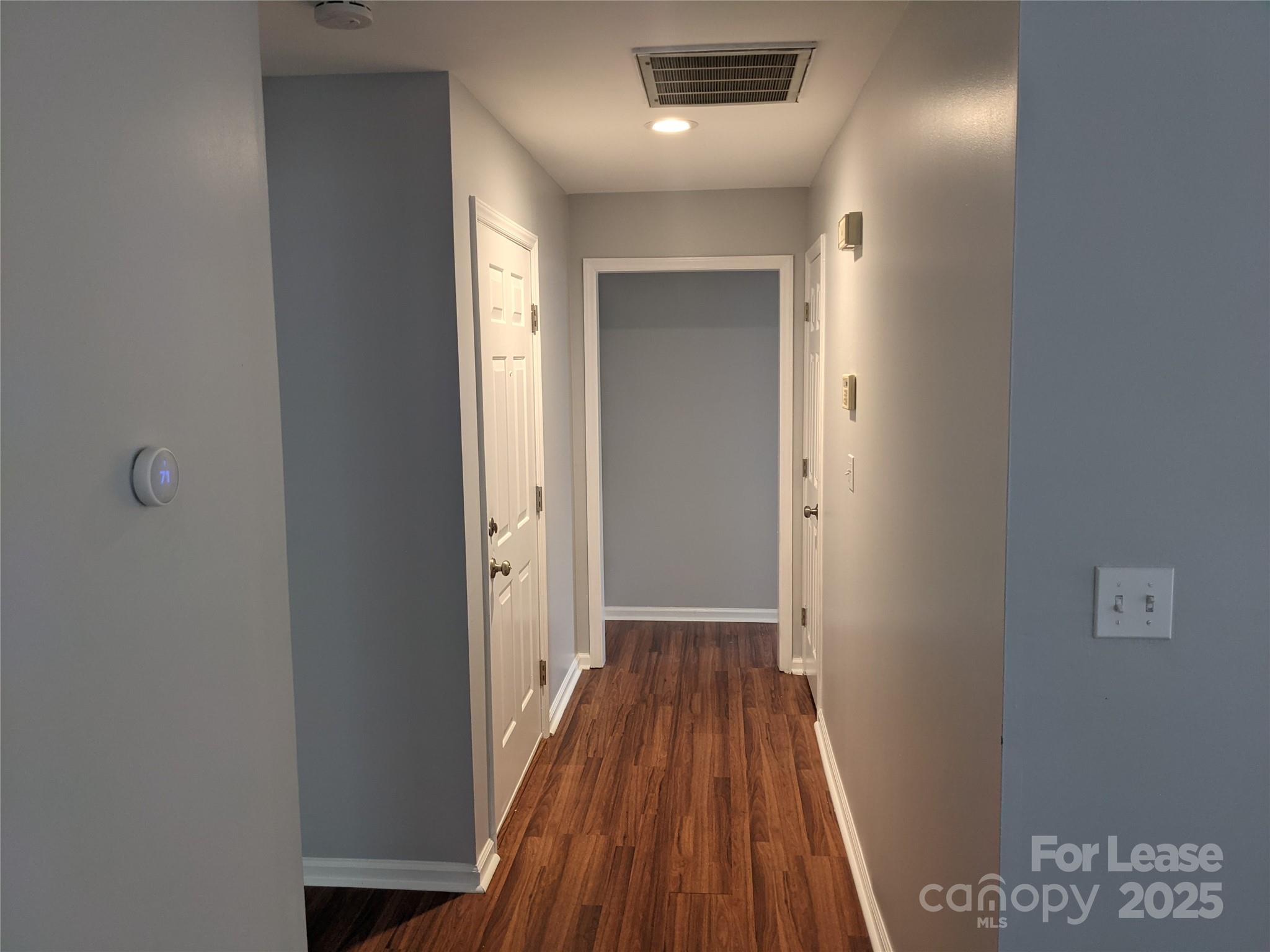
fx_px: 991
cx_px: 635
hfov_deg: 65.3
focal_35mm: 27
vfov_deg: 51.4
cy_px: 476
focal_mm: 4.38
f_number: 1.73
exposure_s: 1/27.2
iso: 77
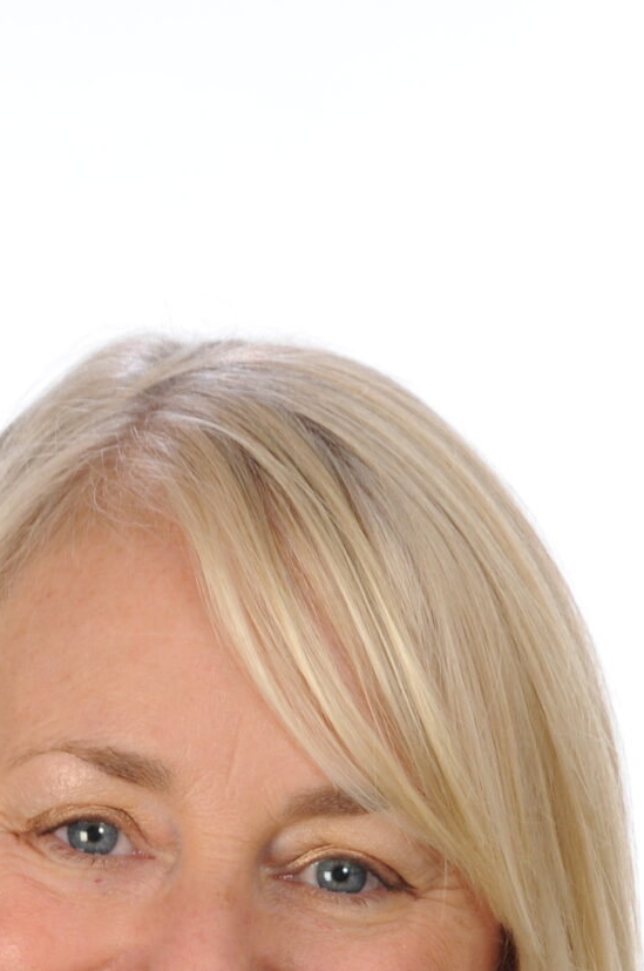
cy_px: 1283
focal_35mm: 418
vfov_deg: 4.9
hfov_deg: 3.3
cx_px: 147
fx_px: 11248
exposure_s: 1/160
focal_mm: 90
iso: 200
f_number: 11
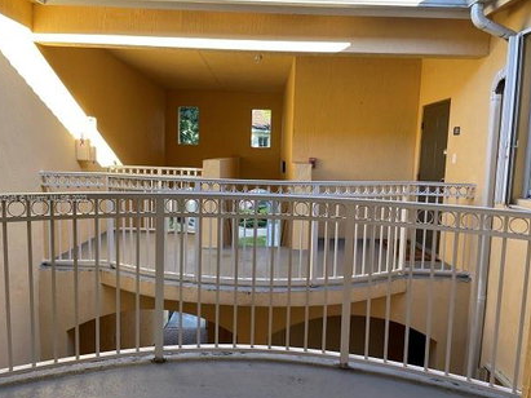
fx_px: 414
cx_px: 258
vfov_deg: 51.3
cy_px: 199
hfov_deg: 65.3
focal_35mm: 27
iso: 32
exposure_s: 1/193
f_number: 1.6
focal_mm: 4.2
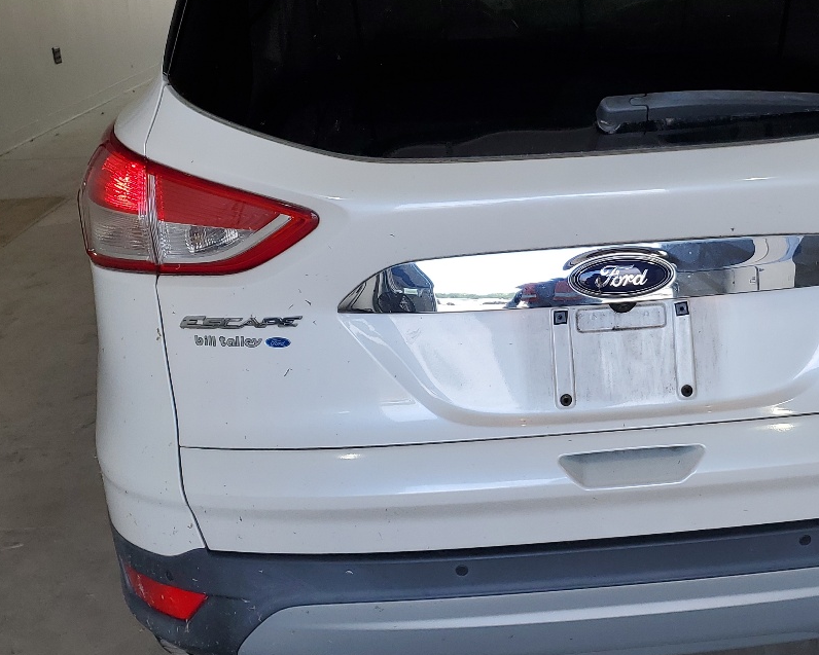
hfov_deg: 35.8
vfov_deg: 29.6
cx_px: 614
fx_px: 1236
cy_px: 256
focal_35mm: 51
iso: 50
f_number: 1.5
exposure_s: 1/278
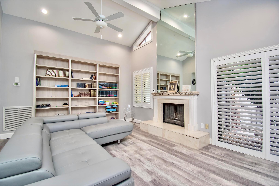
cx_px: 140
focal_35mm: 15
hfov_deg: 100.4
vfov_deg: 77.3
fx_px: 116
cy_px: 93
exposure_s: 1/100
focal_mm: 10
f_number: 5
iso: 800
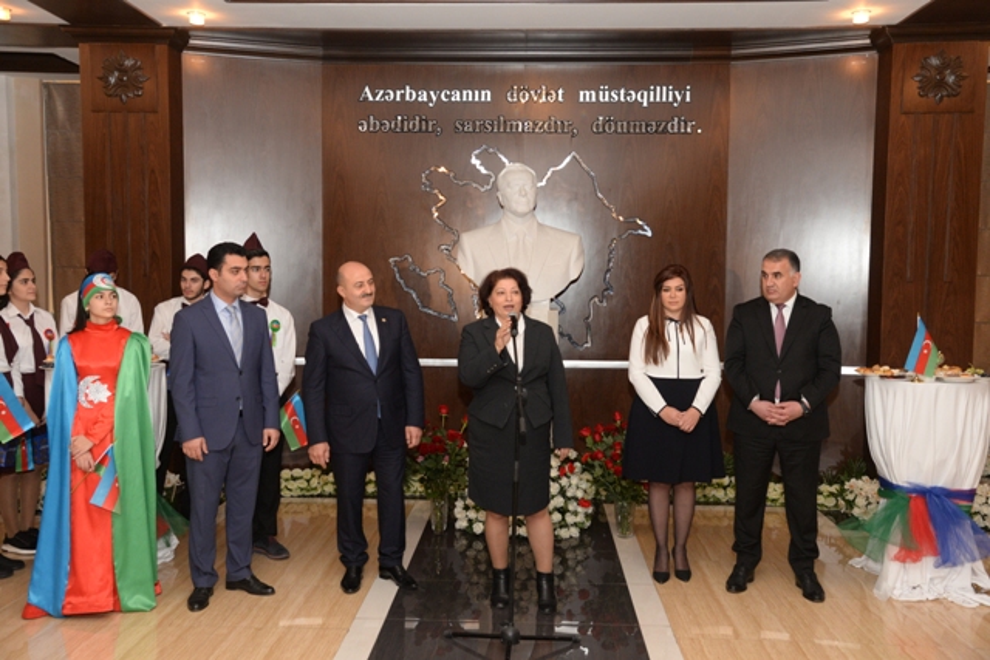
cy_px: 330
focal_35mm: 35
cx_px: 495
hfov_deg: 54.4
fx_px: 963
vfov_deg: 37.9
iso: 2200
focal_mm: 35
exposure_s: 1/160
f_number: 5.6
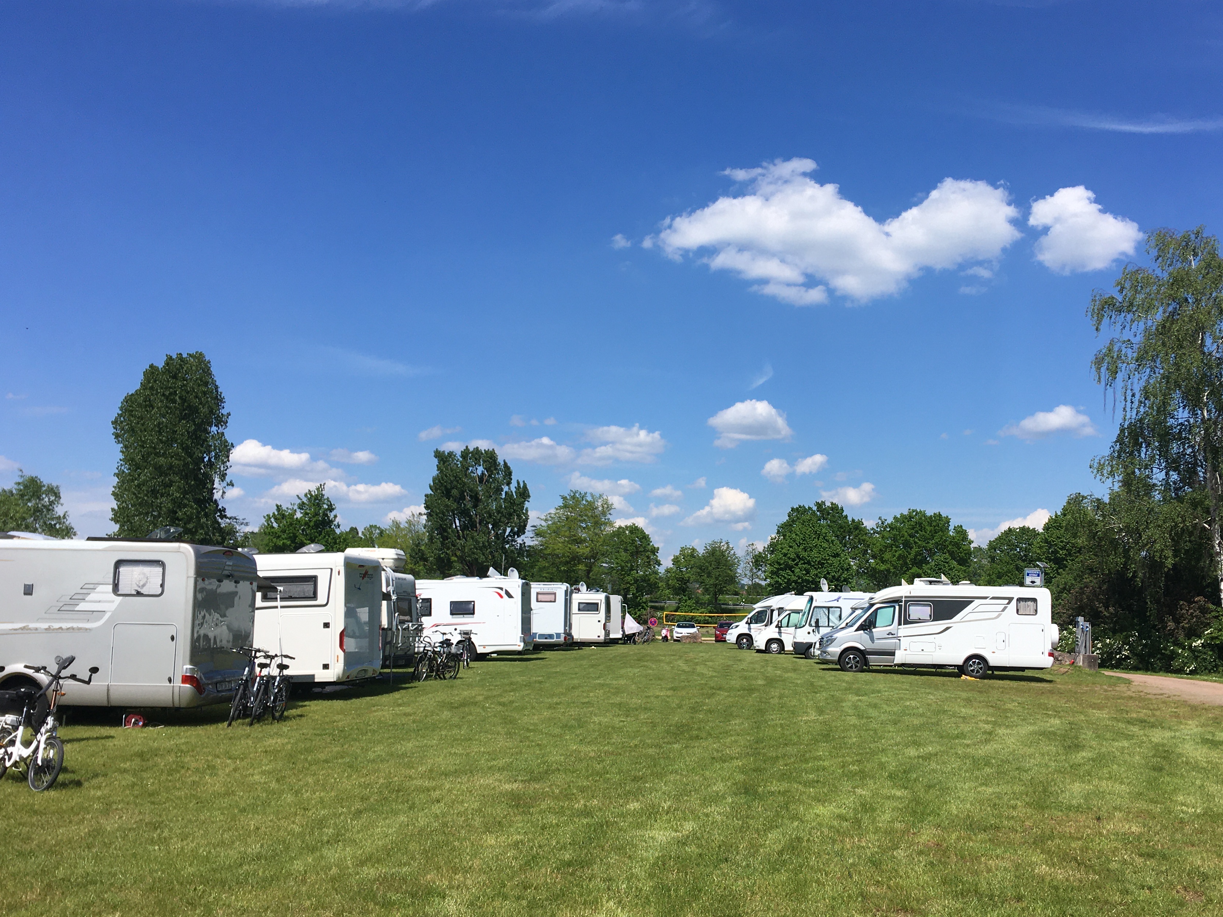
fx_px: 1237
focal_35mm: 35
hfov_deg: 52.4
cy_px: 518
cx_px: 716
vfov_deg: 40.6
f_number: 2.2
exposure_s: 1/2137
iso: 25
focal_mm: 4.15
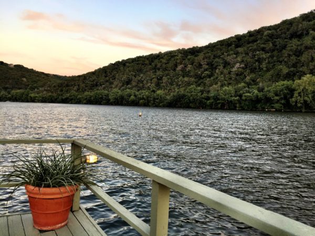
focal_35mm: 29
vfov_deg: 48.2
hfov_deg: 61.7
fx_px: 264
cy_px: 118
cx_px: 158
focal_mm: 4.15
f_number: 2.2
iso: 32
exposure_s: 1/60
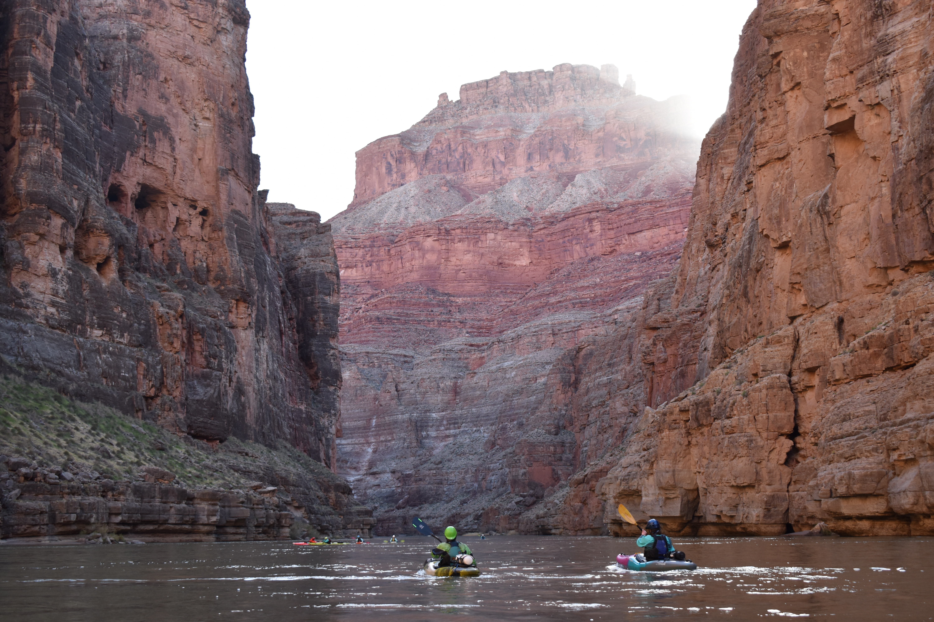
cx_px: 467
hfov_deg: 45.0
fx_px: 1128
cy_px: 311
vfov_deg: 30.8
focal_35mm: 44
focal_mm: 29
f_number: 5.6
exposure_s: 1/250
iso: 280
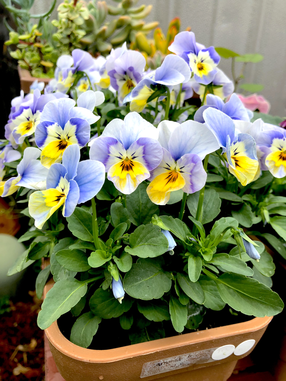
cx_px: 143
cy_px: 190
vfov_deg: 63.4
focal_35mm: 28
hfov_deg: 49.7
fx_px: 308
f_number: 1.8
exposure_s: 1/440
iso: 20
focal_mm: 3.99
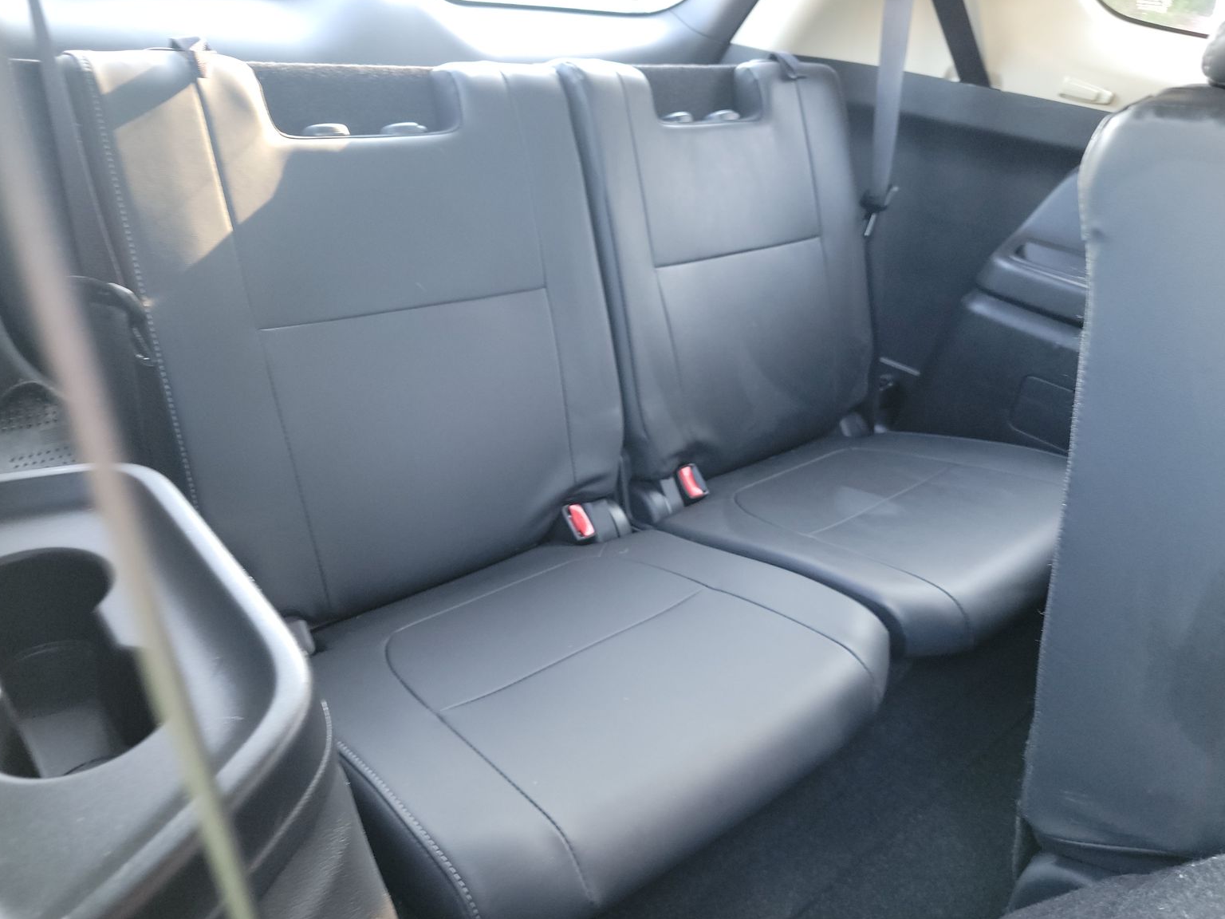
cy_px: 448
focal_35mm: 25
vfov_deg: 54.9
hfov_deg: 69.4
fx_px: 885
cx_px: 619
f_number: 1.8
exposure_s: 1/24
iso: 796
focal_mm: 6.7
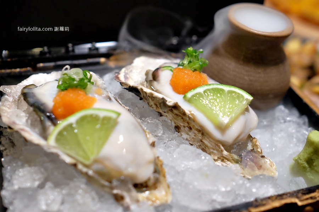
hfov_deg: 54.4
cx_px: 160
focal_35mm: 35
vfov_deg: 37.9
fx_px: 310
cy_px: 106
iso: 3200
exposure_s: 1/75
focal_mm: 23
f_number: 2.5
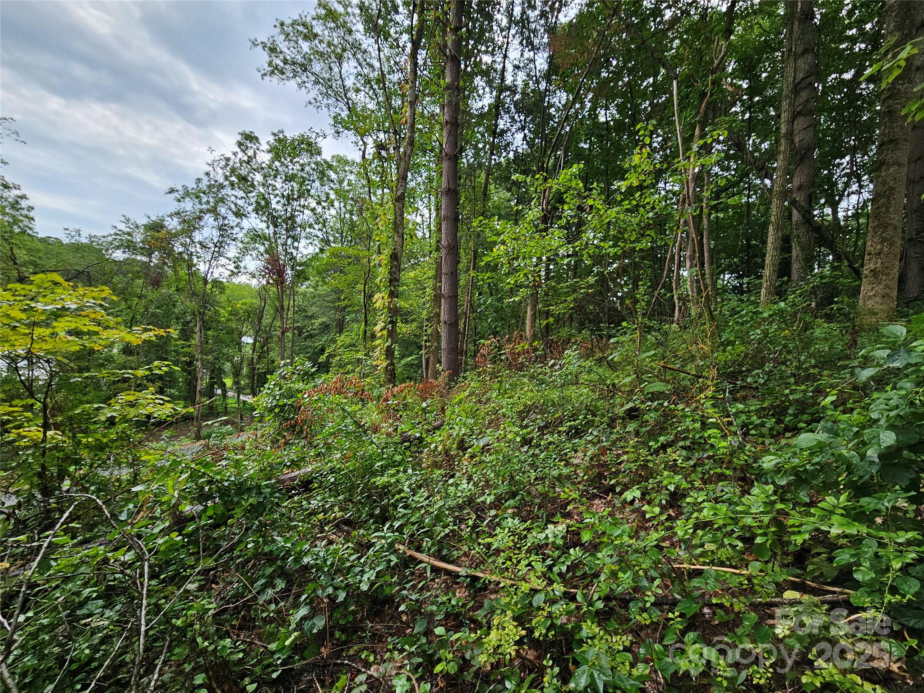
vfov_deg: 89.9
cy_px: 346
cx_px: 462
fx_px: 347
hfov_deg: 106.2
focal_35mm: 13
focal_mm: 2.2
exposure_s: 1/324
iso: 50
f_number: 2.2
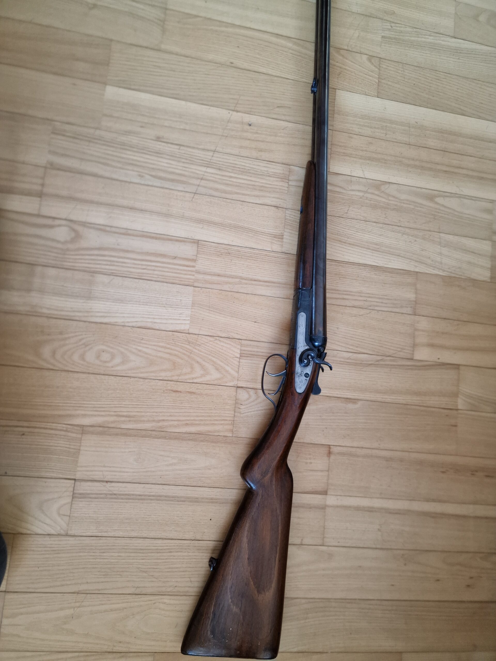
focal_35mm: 23
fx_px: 439
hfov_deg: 58.9
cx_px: 248
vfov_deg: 73.9
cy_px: 330
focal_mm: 6.4
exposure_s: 1/30
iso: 500
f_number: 1.8
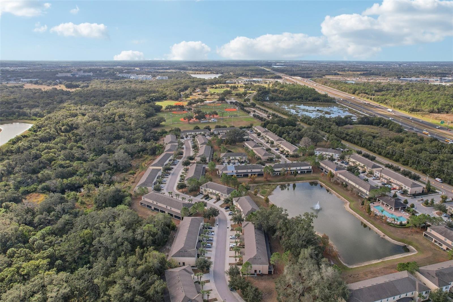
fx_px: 277
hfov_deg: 78.6
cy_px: 151
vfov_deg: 57.2
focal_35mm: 22
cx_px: 226
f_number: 2.8
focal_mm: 8.4
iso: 100
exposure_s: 1/1500
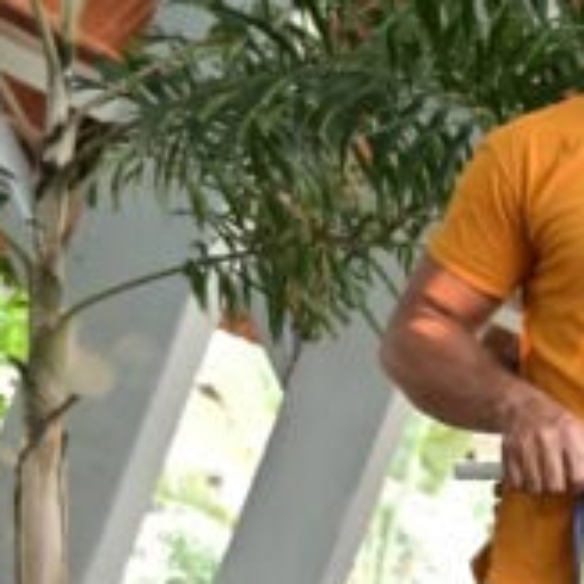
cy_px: 675
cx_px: 1218
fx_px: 2443
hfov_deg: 11.9
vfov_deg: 13.3
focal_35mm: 128
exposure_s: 1/80
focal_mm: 32
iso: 320
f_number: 3.2
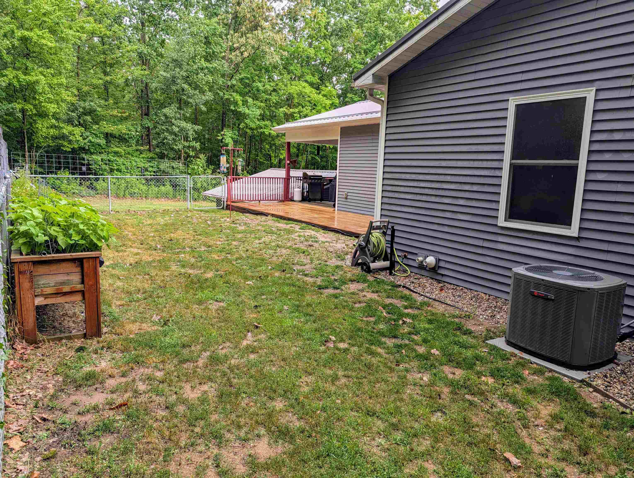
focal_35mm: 24
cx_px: 317
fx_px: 440
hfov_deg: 71.5
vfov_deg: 56.9
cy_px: 239
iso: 19
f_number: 1.68
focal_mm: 6.9
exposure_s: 1/992
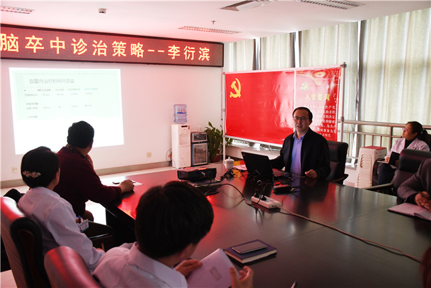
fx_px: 395
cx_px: 216
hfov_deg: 57.2
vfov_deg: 40.0
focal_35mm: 33
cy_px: 144
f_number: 3.5
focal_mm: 22
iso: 1000
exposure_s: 1/30
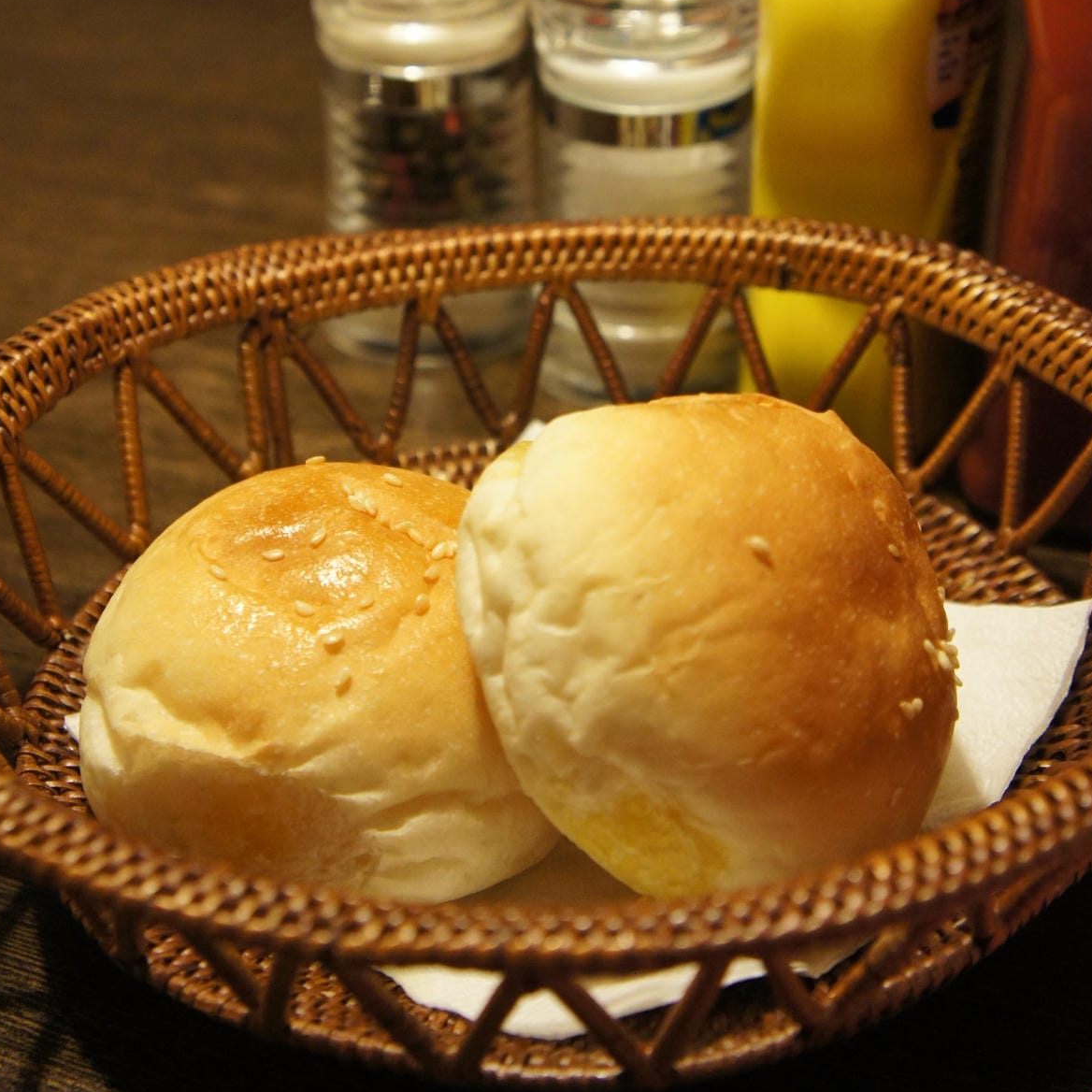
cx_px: 553
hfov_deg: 29.1
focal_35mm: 59
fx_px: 2106
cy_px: 411
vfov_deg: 29.0
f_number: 4.5
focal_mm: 30
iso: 1600
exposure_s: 1/40
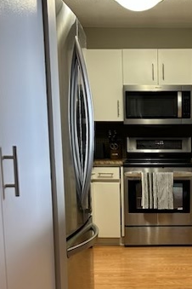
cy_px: 208
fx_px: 408
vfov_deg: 38.1
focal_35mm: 51
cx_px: 172
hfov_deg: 25.7
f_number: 1.5
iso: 200
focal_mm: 5.7
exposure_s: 1/60
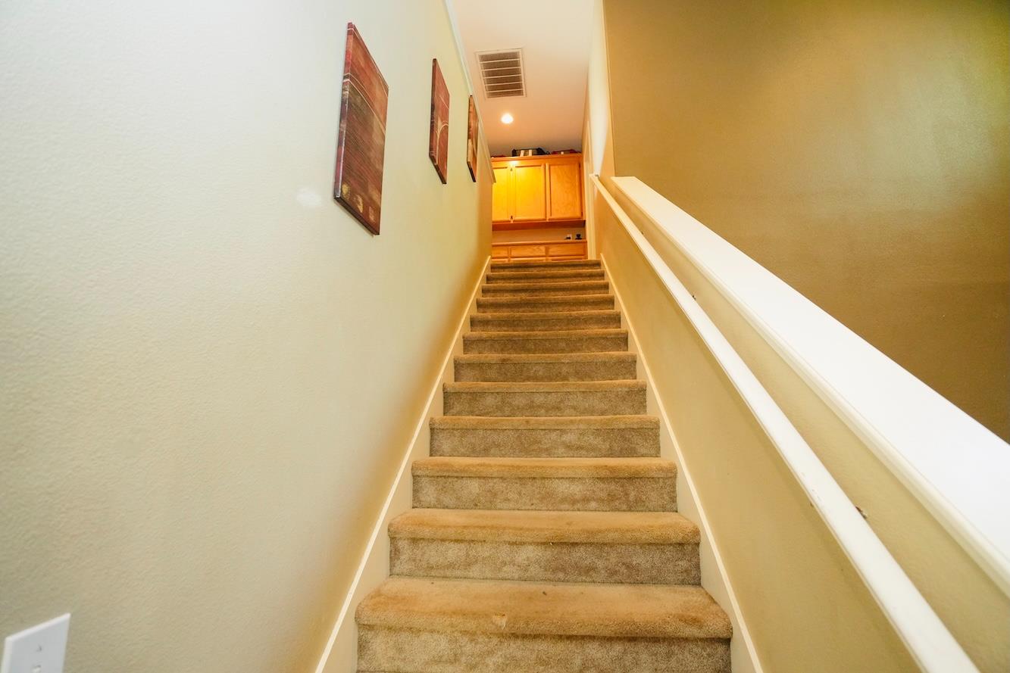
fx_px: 421
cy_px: 336
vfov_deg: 77.3
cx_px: 505
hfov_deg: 100.4
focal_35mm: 15
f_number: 2.8
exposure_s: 1/60
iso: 2500
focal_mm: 10
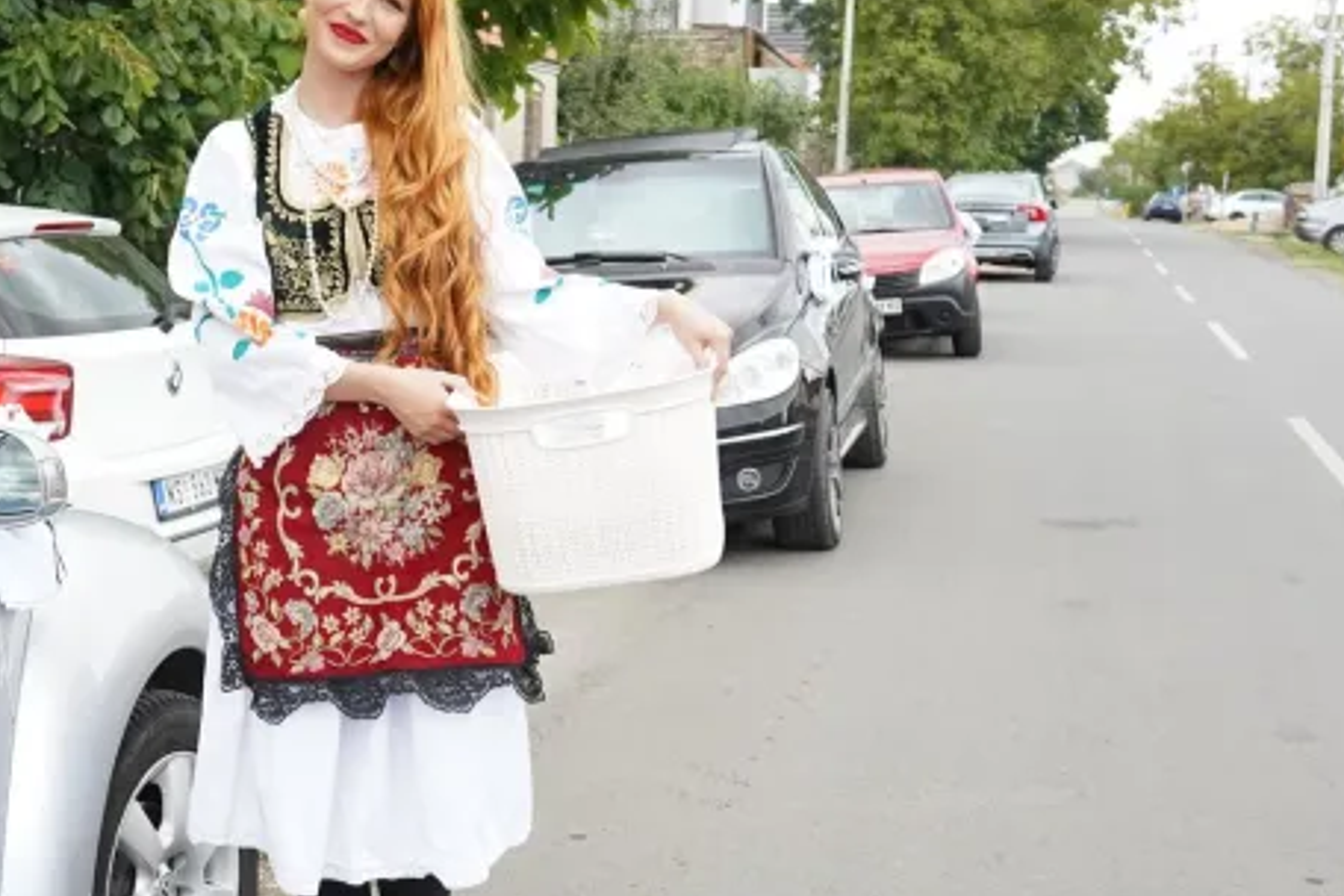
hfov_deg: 32.7
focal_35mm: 60
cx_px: 315
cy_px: 449
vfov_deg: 22.6
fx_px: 2240
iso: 3200
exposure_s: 1/4000
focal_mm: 24
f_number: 4
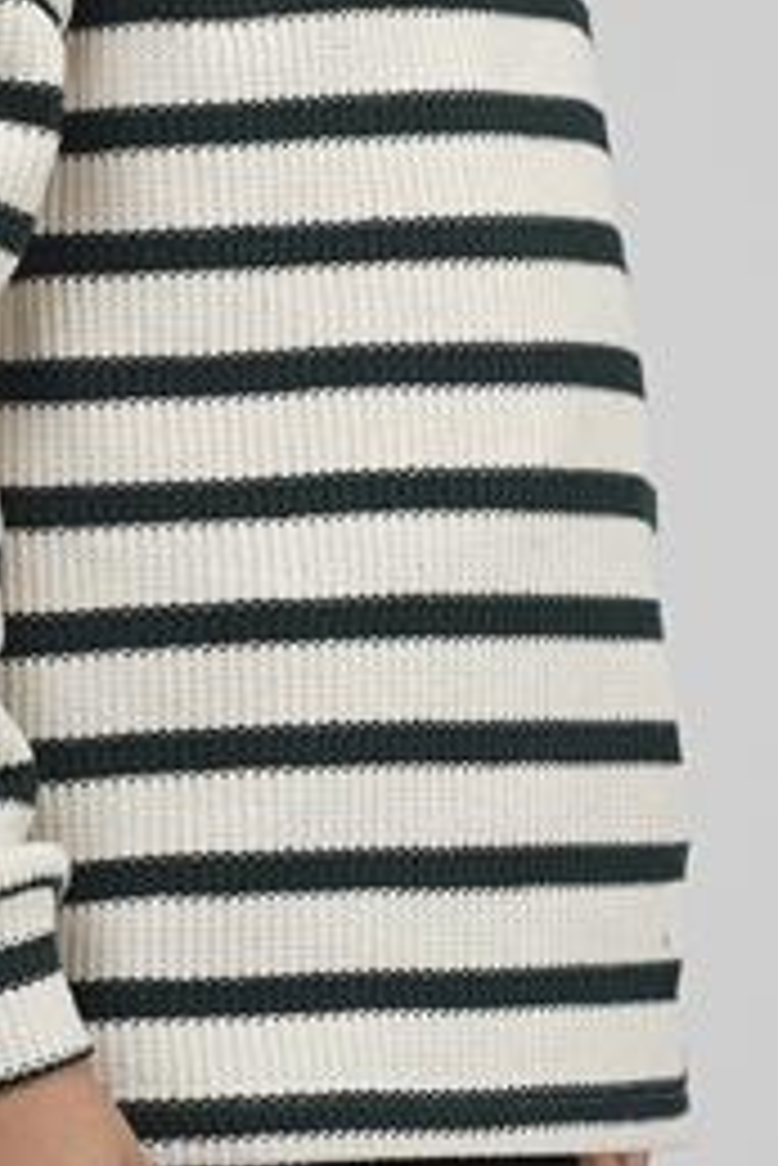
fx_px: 9549
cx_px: 171
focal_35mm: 295
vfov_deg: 7.0
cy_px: 113
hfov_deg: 4.7
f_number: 5
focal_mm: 61
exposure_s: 1/160
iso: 64
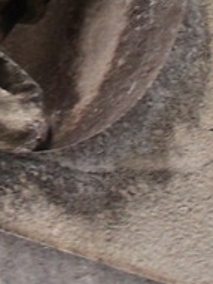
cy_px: -123
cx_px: -125
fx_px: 2661
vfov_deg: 6.1
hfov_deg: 4.5
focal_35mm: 324
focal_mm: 12.4
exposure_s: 1/50
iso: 100
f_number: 3.2
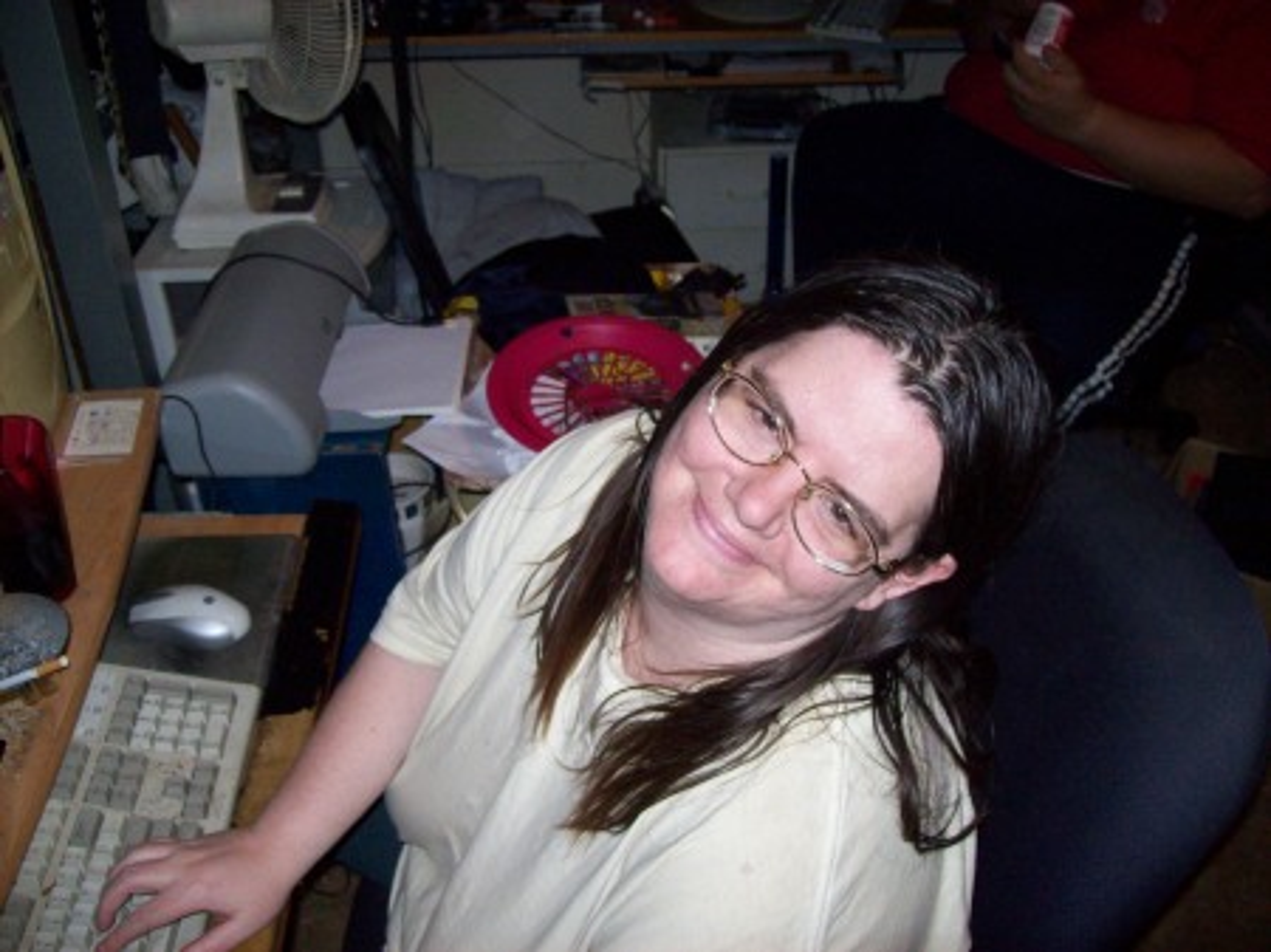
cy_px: 476
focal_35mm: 36
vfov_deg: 39.6
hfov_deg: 51.4
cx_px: 636
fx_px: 1321
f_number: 2.7
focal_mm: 6
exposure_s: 1/64
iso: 200
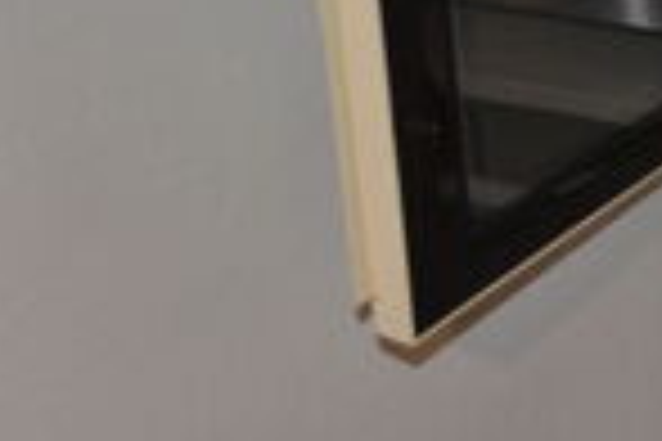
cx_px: 973
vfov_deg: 10.8
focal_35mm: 127
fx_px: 2335
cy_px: 297
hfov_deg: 15.0
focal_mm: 26
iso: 800
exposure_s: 1/60
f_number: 3.2
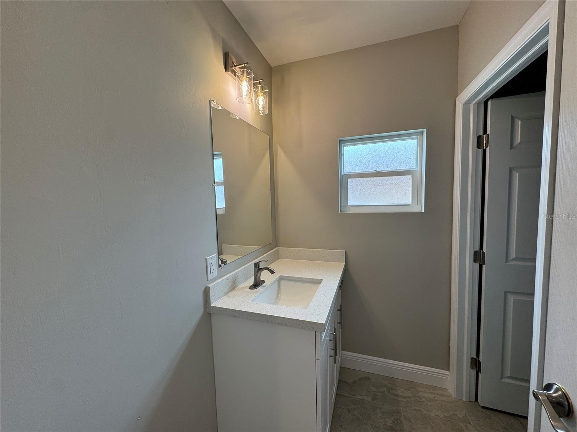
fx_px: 233
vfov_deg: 85.7
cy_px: 216
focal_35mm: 14
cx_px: 288
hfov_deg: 102.1
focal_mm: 2.22
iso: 64
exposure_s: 1/120
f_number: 2.2
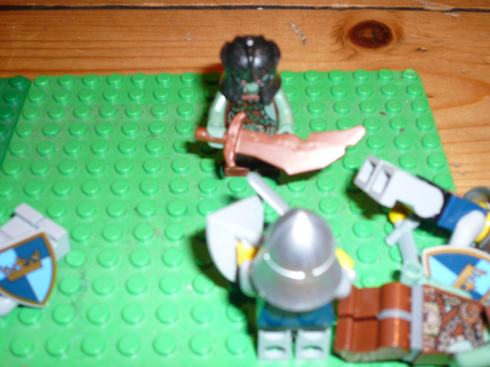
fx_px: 651
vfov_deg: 31.5
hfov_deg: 41.2
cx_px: 245
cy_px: 184
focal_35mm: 46
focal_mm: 7.5
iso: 100
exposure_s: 1/30
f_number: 3.5
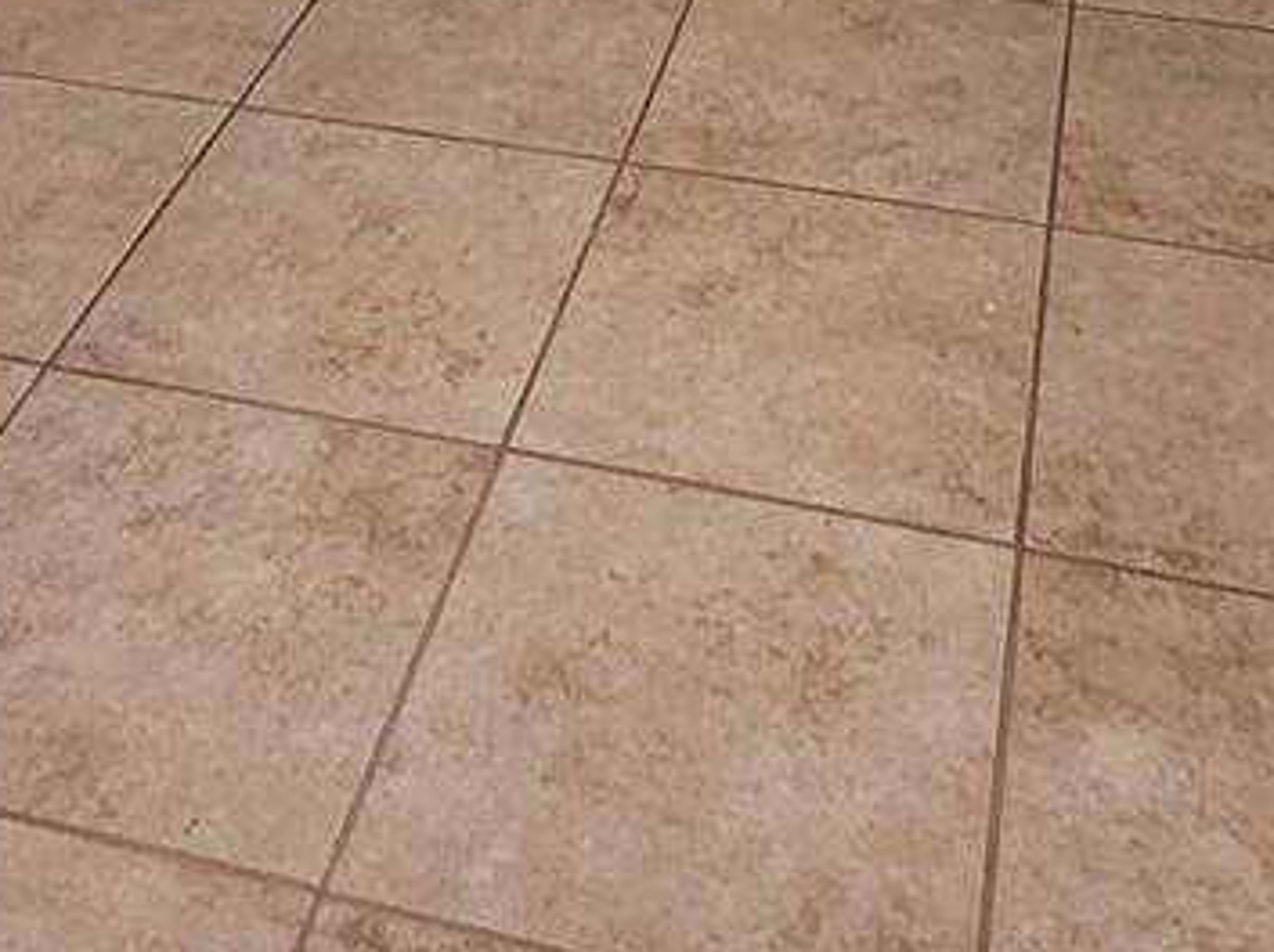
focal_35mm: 59
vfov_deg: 20.1
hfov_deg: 32.7
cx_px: 527
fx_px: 2169
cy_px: -599
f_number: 2.2
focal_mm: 1.74
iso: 400
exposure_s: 1/60
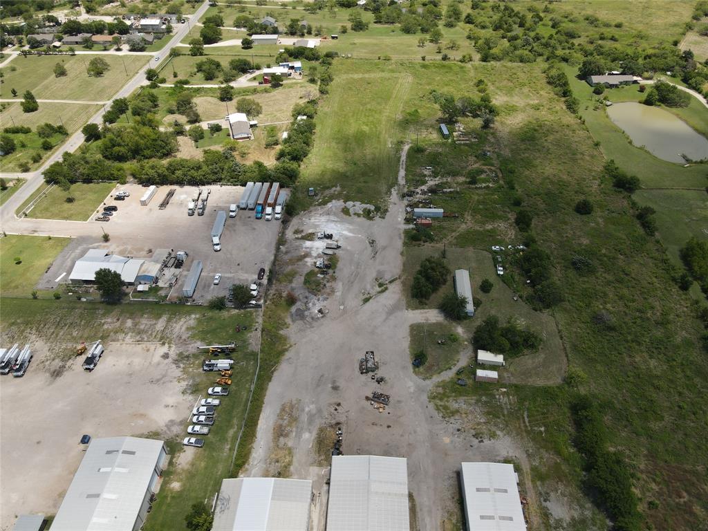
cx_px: 354
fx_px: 491
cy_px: 266
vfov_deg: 56.8
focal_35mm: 24
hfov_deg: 71.6
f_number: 2.8
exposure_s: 1/640
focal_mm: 4.5
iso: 100
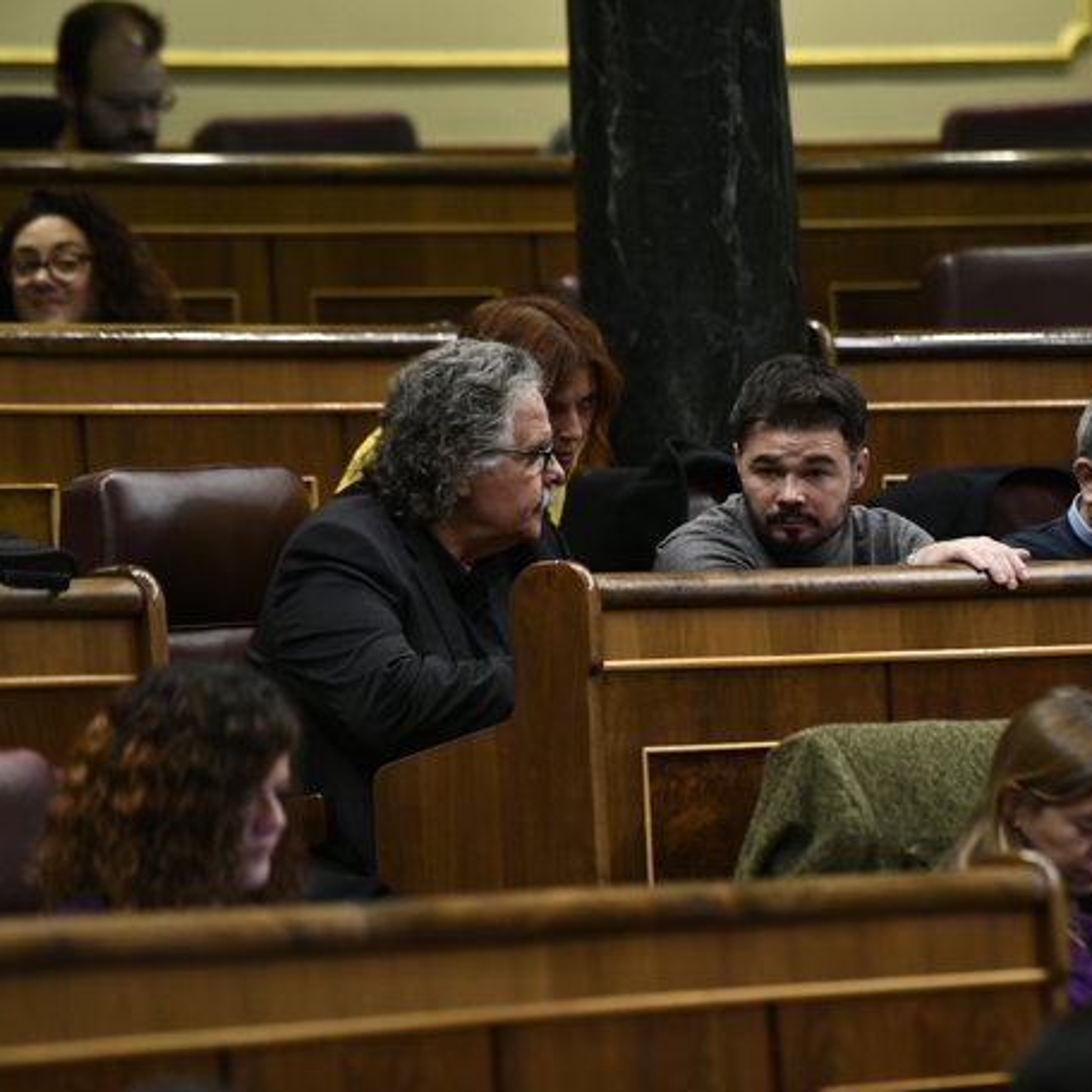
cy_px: 548
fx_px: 9172
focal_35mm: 257
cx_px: 690
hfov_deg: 6.8
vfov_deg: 6.8
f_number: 2.8
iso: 2500
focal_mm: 200
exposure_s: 1/320
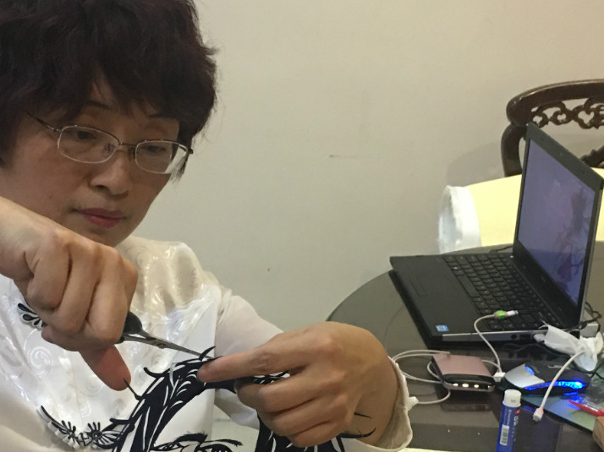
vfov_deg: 22.2
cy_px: 381
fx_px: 1134
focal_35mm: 65
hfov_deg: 29.8
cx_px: 265
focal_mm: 4.15
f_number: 2.2
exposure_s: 1/17
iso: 100
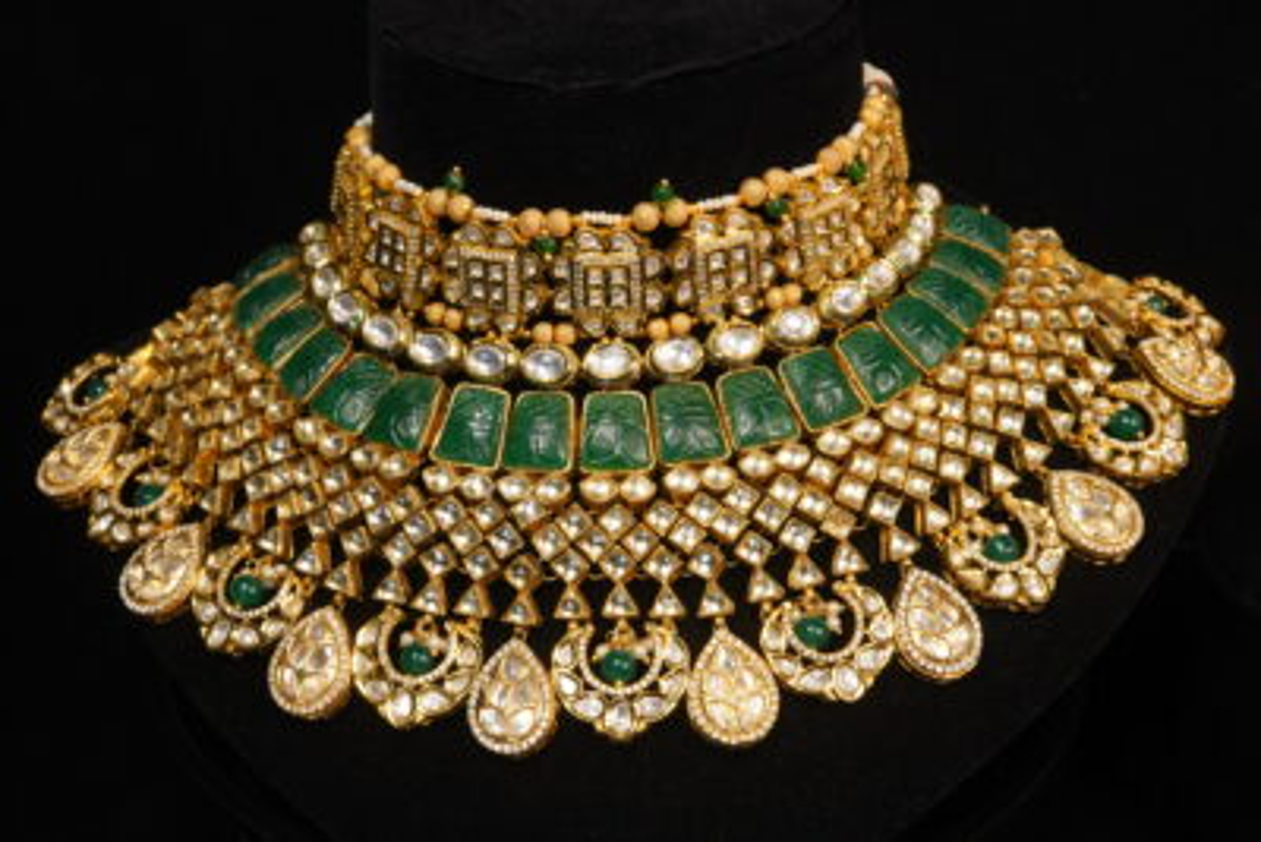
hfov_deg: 39.6
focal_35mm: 50
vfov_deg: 27.0
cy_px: 421
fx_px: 1752
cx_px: 630
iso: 4000
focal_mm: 50
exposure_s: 1/80
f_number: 13
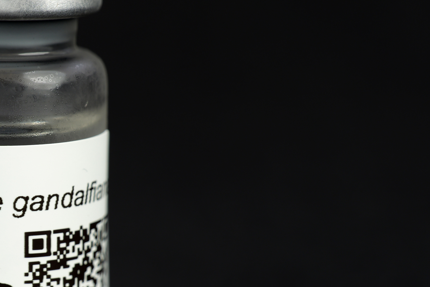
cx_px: 6
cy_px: 189
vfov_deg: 8.6
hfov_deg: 12.8
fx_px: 1899
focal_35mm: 159
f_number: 8
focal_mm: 78
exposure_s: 1/60
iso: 100
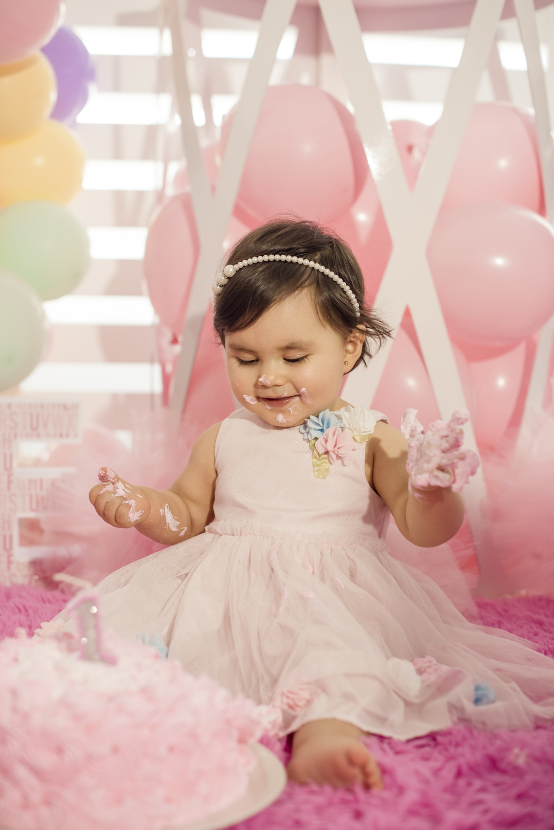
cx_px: 277
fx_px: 1153
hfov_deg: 27.0
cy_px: 415
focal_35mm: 50
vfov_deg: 39.6
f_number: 2.8
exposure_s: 1/200
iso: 800
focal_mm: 50
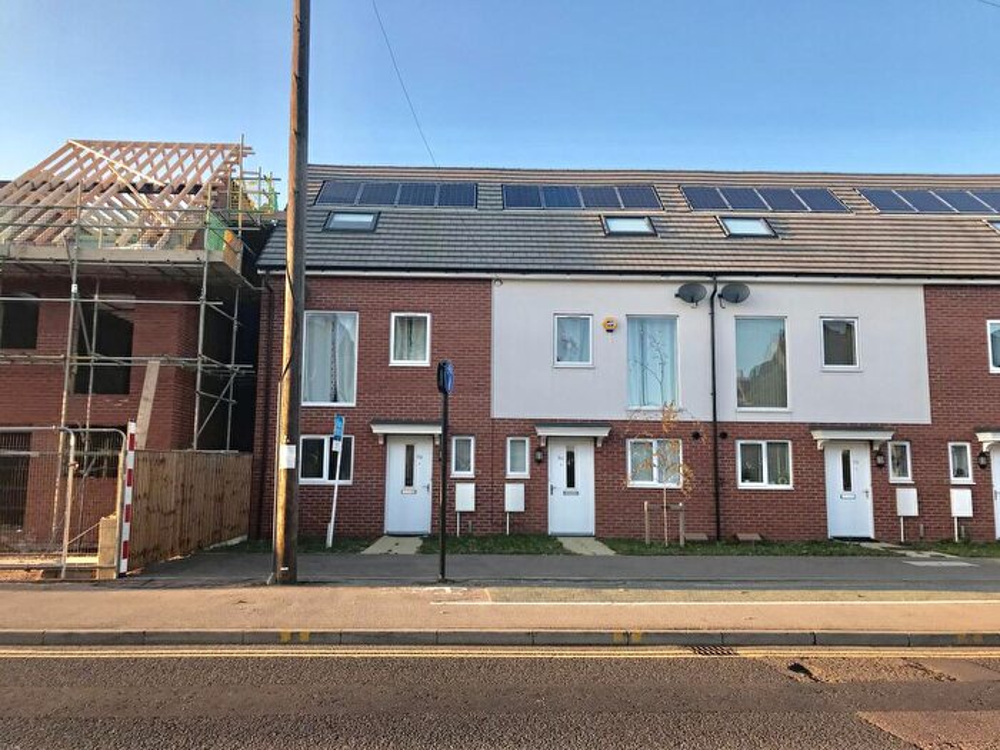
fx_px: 809
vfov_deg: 49.7
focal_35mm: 28
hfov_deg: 63.4
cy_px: 375
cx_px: 500
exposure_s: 1/447
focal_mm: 3.99
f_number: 1.8
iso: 20
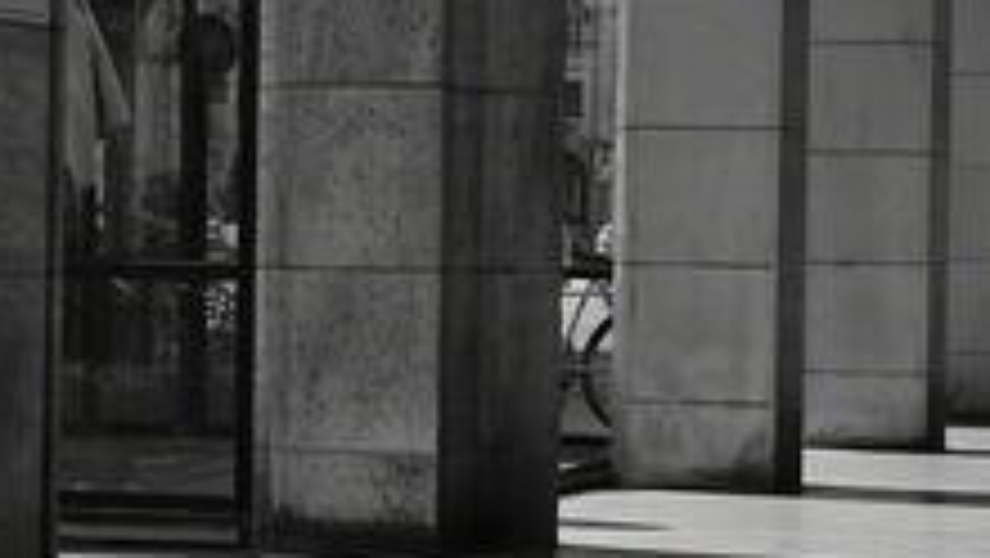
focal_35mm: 143
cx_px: 315
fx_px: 3756
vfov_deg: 8.5
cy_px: 250
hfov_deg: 15.0
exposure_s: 1/500
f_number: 6.3
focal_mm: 50
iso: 100
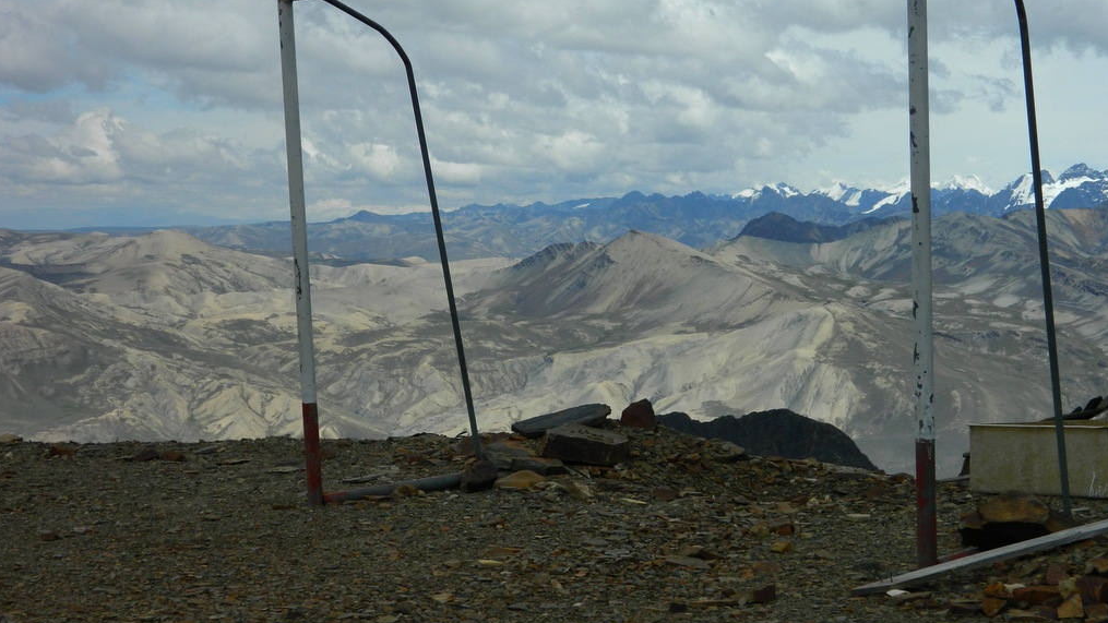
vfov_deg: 15.7
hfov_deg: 27.5
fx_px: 2262
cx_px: 552
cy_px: 251
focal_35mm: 77
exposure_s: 1/160
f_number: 11.4
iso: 80
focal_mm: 12.6
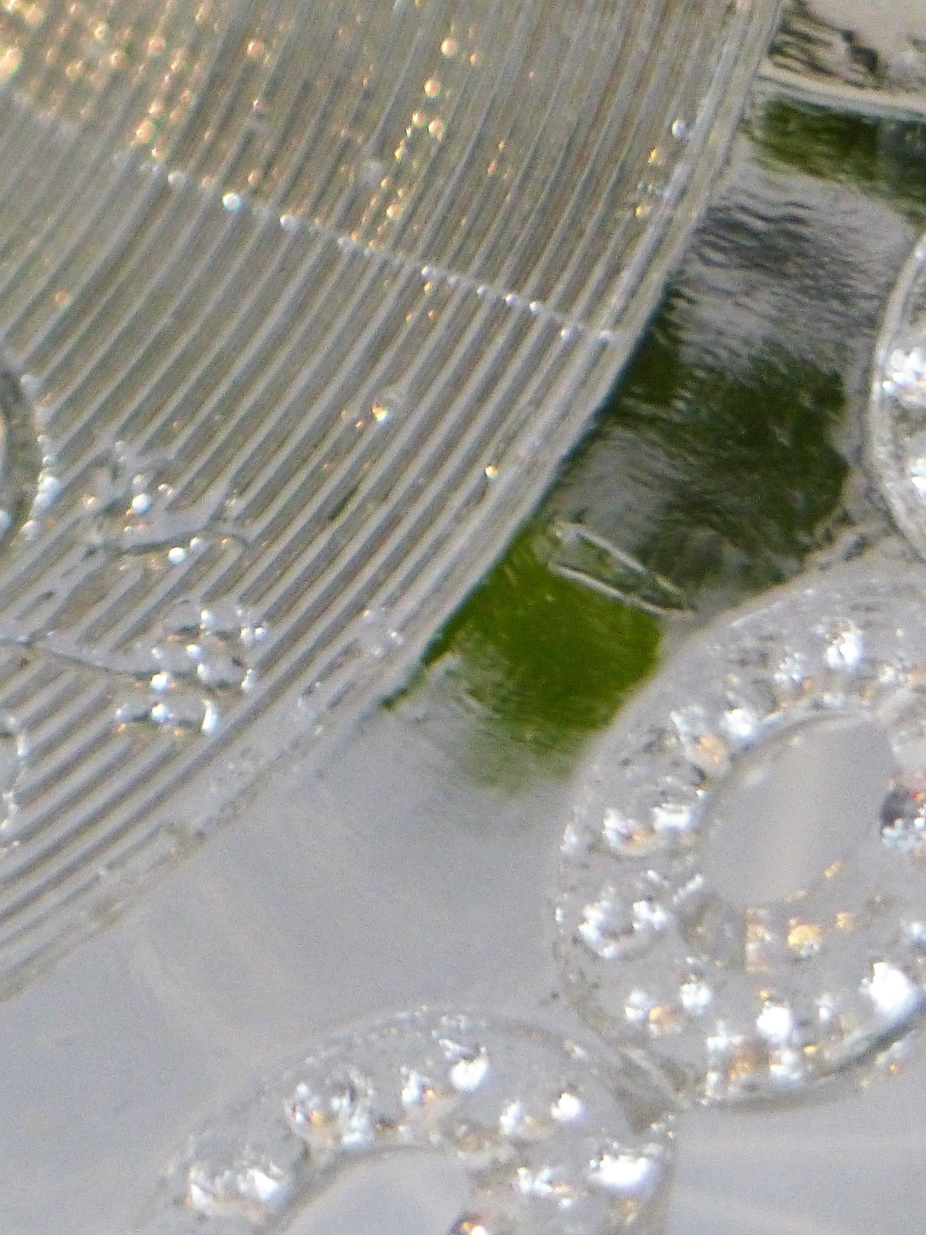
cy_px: 618
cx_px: 378
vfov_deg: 2.4
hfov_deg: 1.8
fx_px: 29249
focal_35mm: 820
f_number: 2.8
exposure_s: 1/60
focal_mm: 100.5
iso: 400
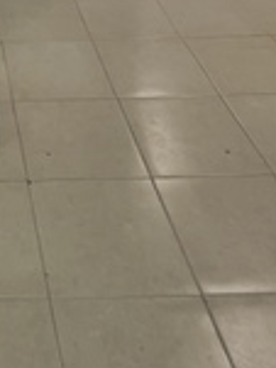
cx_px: -64
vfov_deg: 21.0
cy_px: -319
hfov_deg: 23.9
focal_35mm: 55
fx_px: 586
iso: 1000
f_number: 2.4
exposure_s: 1/60
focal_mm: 1.54
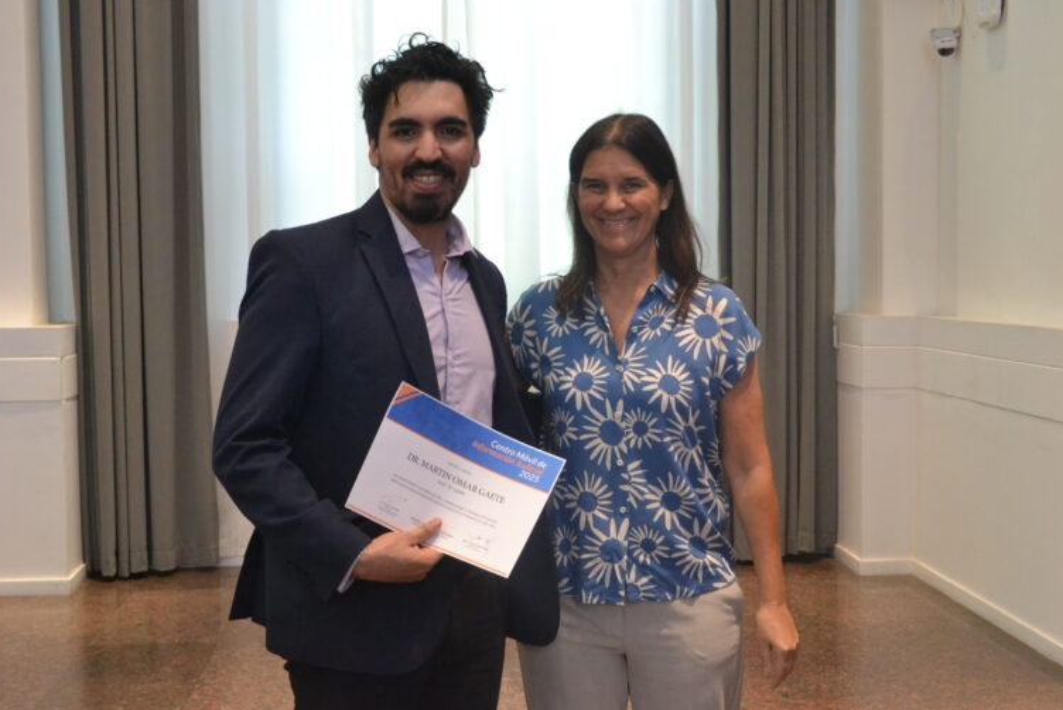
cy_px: 355
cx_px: 533
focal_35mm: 49
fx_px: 1447
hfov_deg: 40.3
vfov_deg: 27.5
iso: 3200
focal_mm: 32
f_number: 6.3
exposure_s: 1/200
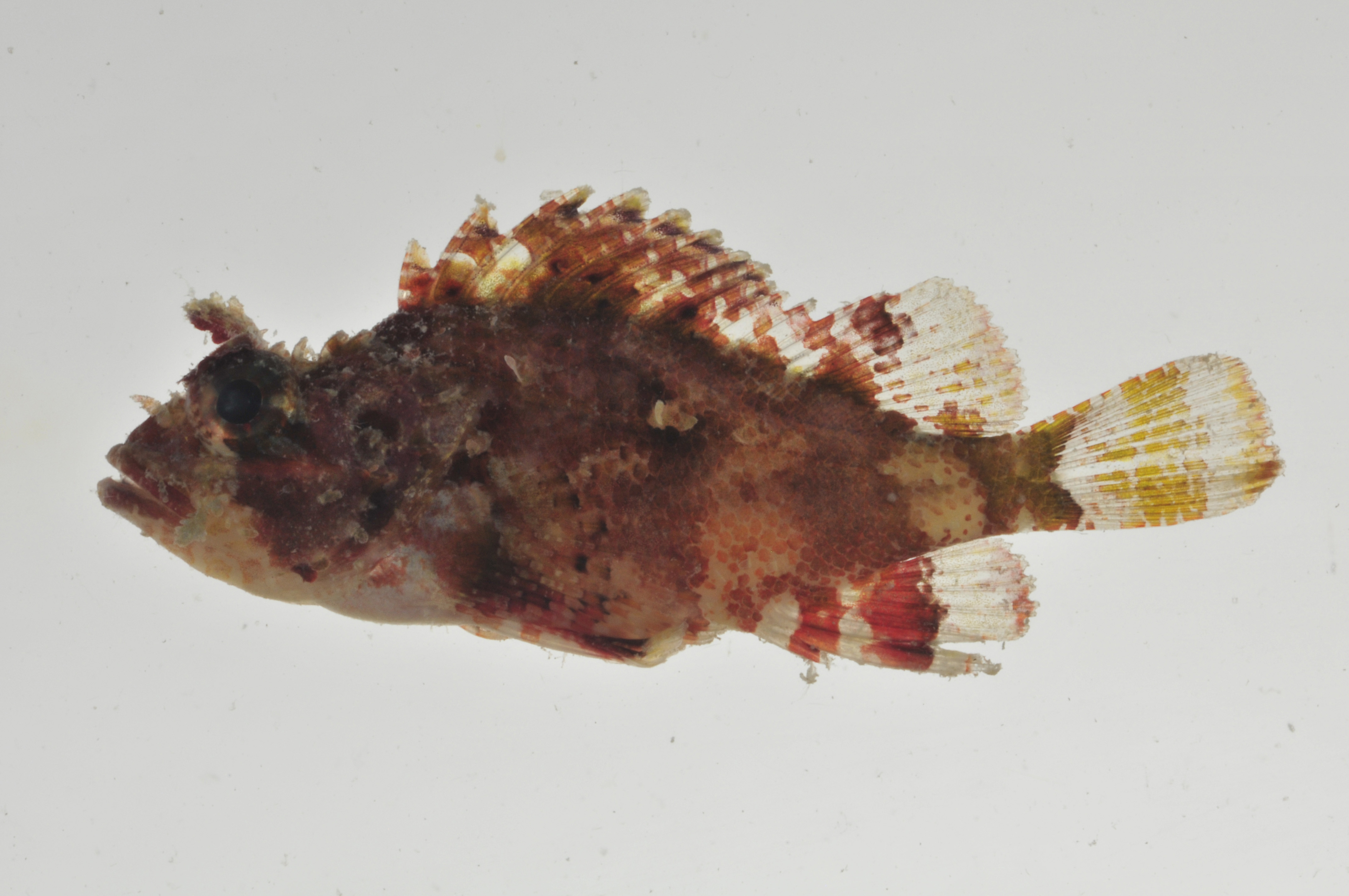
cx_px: 674
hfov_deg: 13.1
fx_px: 5895
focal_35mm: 158
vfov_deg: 8.7
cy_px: 448
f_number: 36
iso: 200
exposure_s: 1/60
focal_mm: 105
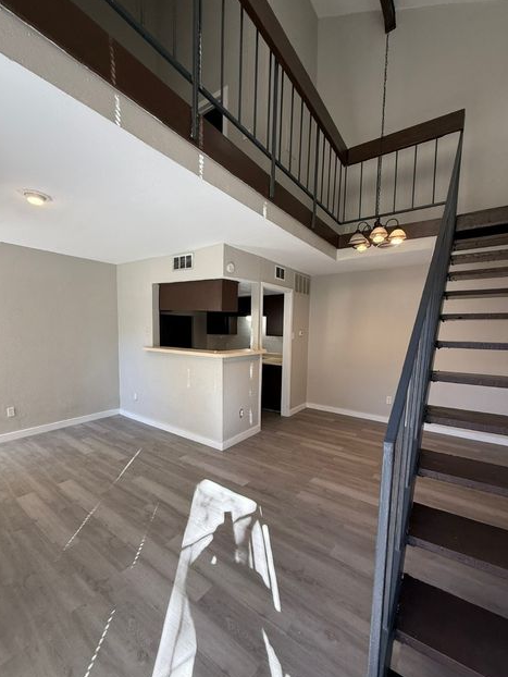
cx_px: 241
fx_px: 293
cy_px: 358
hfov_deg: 81.7
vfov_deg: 98.0
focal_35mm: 15
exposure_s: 1/120
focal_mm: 2.22
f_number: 2.2
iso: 100
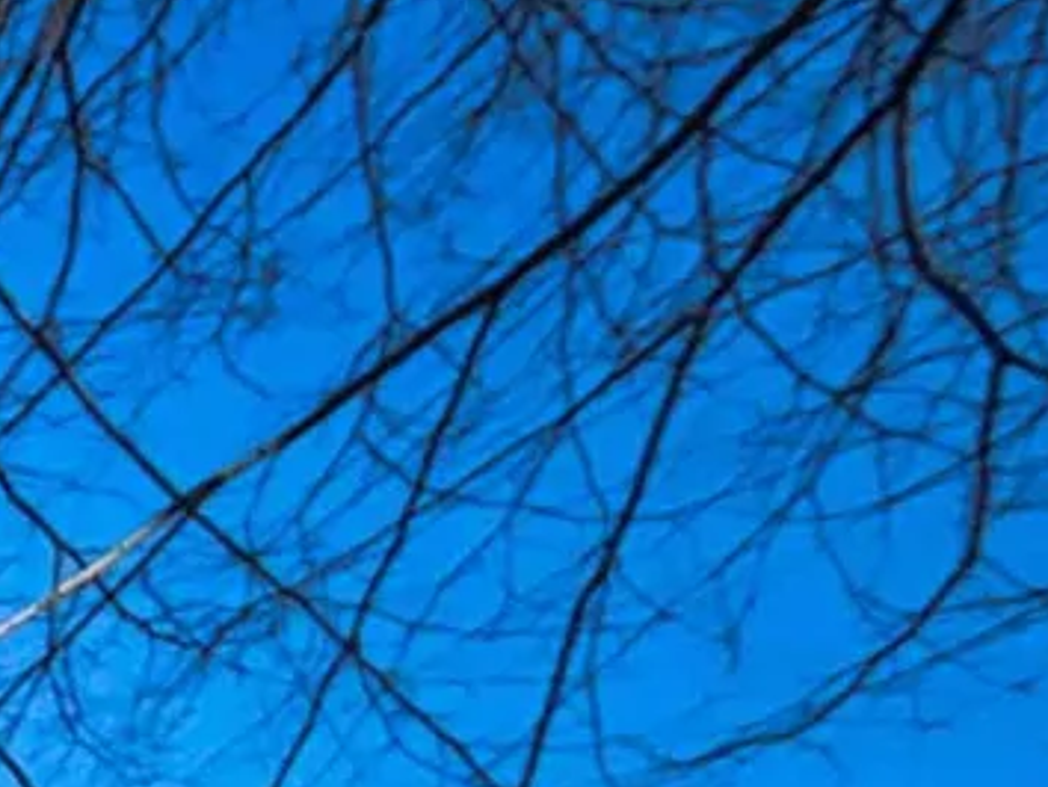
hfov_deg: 9.8
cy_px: 2331
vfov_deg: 10.8
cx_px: -2537
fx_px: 2848
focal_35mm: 94
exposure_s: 1/2000
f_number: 2.2
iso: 50
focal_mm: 2.2
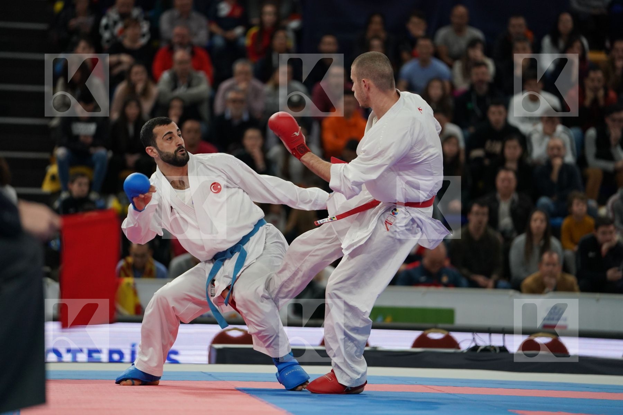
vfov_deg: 7.3
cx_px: 312
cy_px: 208
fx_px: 3270
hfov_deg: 10.9
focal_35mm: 189
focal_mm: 189
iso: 1600
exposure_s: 1/1000
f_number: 2.8
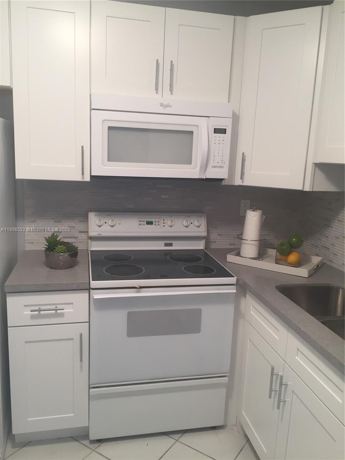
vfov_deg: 61.7
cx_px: 172
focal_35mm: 29
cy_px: 230
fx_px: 385
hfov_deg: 48.2
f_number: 2.2
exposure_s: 1/40
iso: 32
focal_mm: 4.15
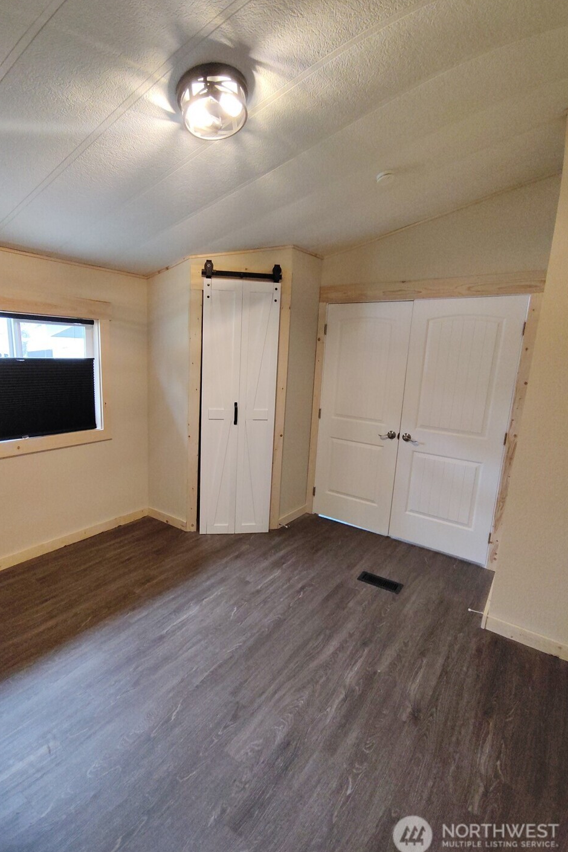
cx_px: 251
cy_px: 428
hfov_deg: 70.2
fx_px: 402
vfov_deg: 93.3
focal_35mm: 17
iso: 236
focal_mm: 2.13
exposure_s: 1/24
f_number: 2.2
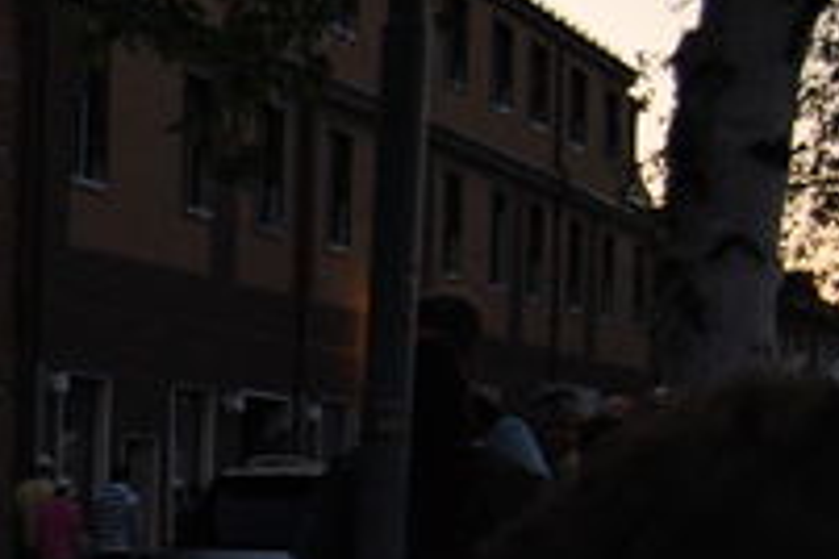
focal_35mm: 124
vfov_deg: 10.9
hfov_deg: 15.1
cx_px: -480
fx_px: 2890
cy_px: 667
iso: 800
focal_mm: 26
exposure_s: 1/160
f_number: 4.5
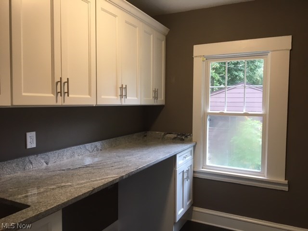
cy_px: 116
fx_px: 258
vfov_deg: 48.2
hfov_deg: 61.7
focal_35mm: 29
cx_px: 154
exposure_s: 1/30
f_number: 2.2
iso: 64
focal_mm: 4.15
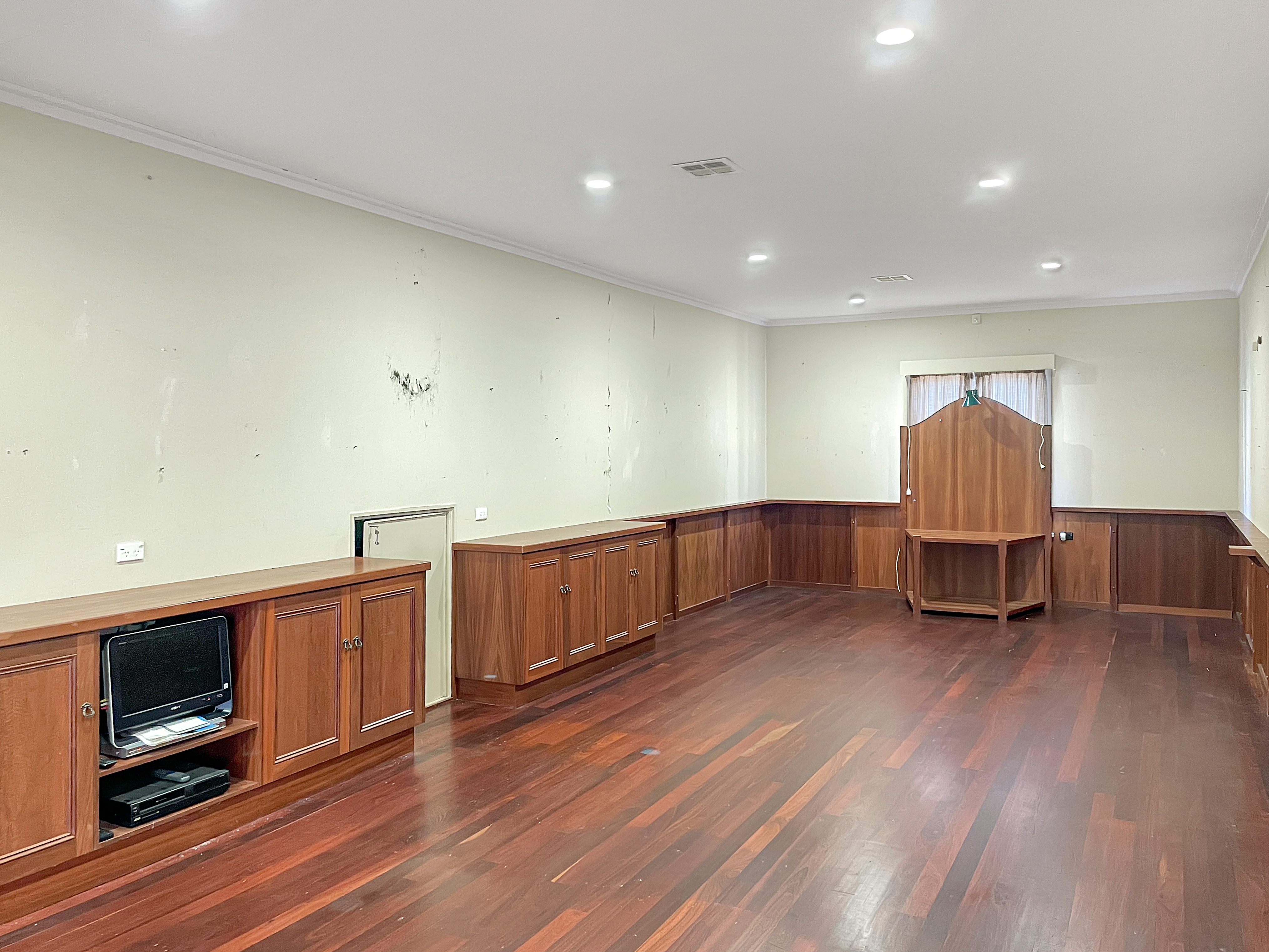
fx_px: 953
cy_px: 476
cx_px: 634
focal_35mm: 26
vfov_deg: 53.1
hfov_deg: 67.3
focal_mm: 4.2
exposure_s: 1/25
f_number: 1.6
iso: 1000
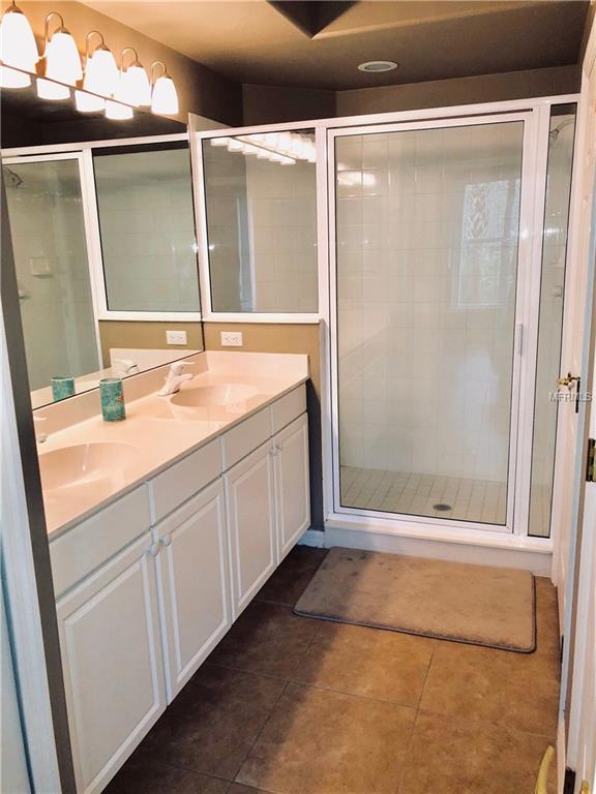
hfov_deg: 49.7
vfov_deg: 63.4
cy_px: 397
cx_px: 298
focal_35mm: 28
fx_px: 643
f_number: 1.8
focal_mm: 4
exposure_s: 1/60
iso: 50
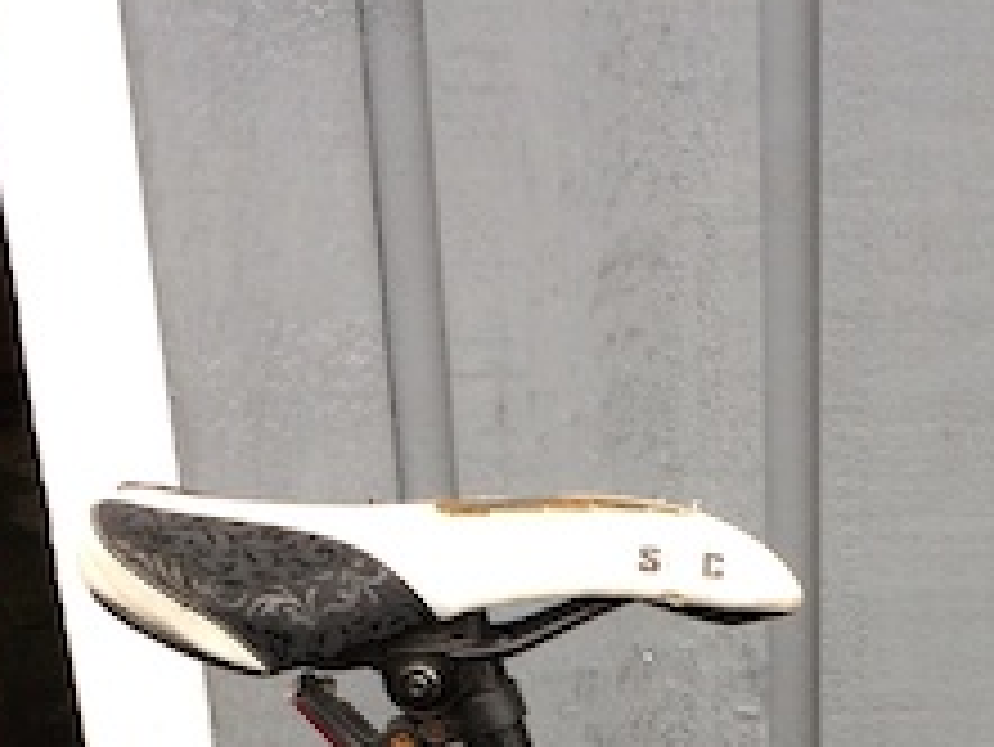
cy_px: 1310
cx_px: 945
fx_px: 3017
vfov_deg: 12.9
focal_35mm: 105
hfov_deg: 18.3
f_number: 2.2
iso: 40
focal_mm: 4.15
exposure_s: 1/60
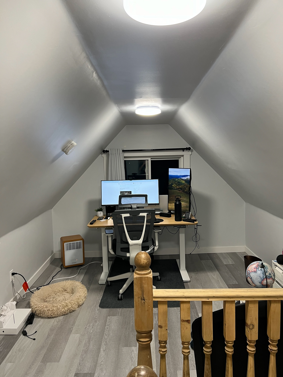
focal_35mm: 26
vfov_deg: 67.3
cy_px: 188
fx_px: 283
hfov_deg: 53.1
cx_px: 142
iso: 100
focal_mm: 5.7
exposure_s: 1/60
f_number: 1.5
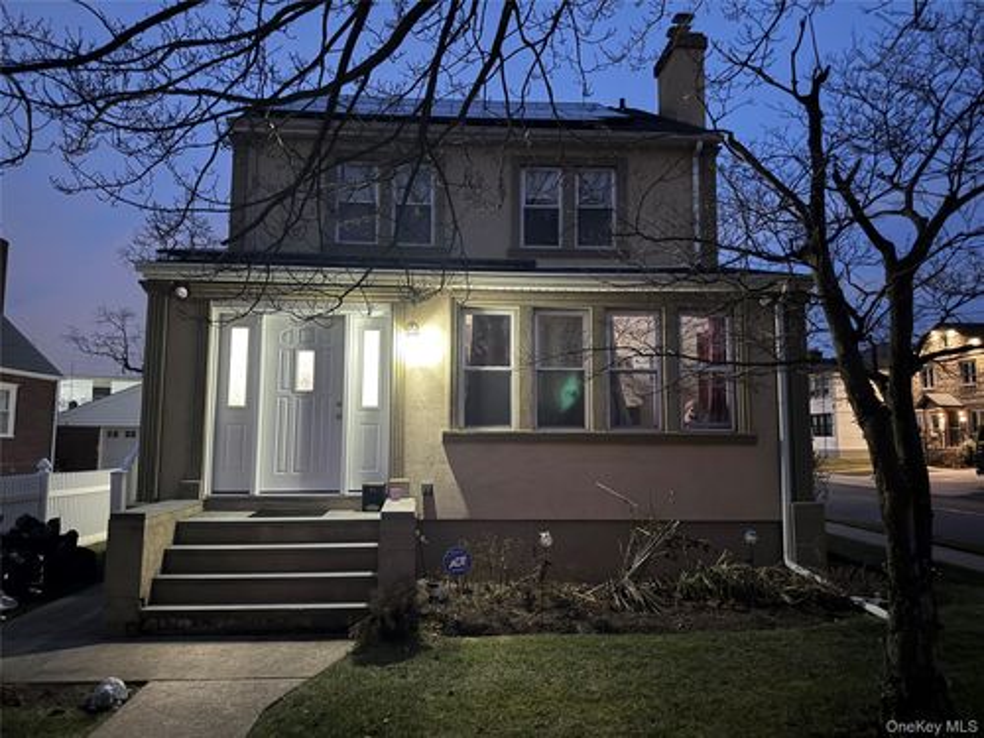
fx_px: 682
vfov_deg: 56.8
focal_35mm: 24
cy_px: 369
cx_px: 492
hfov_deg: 71.6
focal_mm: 6.76
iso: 1000
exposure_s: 1/9
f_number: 1.78
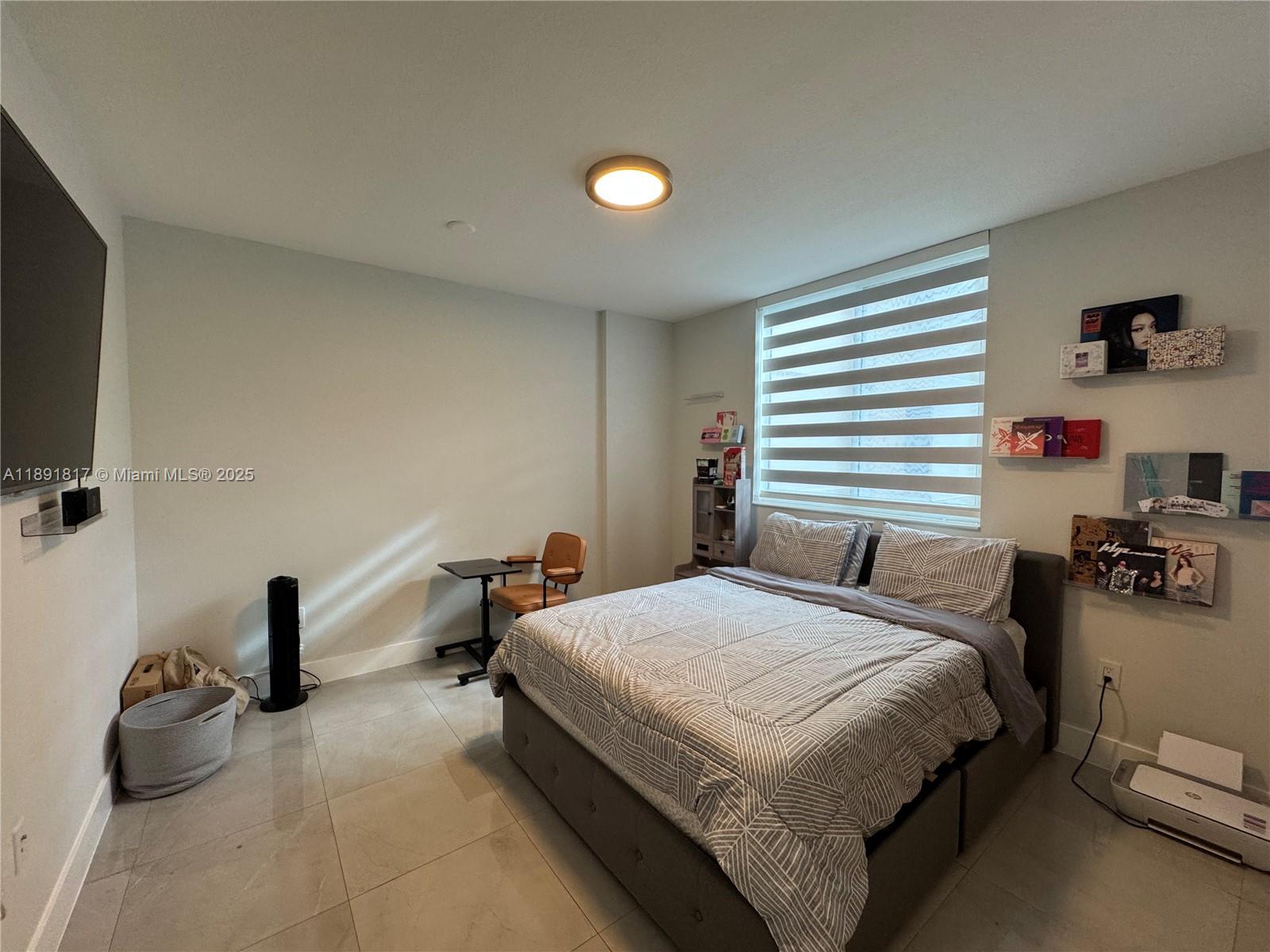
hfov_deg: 102.1
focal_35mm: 14
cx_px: 635
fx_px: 514
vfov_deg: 85.7
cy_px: 476
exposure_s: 1/120
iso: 160
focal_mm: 2.22
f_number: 2.2
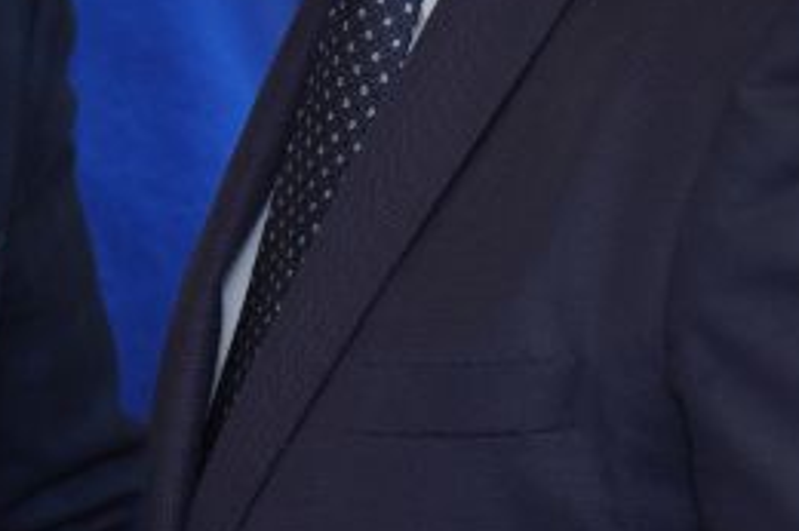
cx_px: -206
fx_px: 11644
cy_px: -137
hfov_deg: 3.9
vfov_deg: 2.6
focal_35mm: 525
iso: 200
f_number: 4
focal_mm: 105
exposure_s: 1/100
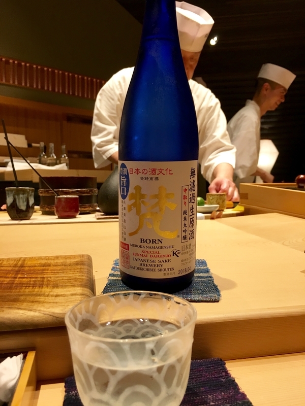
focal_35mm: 29
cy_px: 203
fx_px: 341
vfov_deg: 61.7
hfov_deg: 48.2
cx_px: 152
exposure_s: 1/30
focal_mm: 4.15
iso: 40
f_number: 2.2
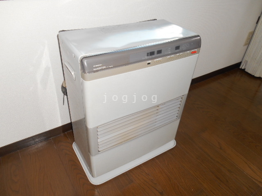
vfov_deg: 53.1
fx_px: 197
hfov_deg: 67.3
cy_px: 98
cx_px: 131
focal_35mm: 26
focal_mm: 4.7
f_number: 3.4
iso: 80
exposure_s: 1/25
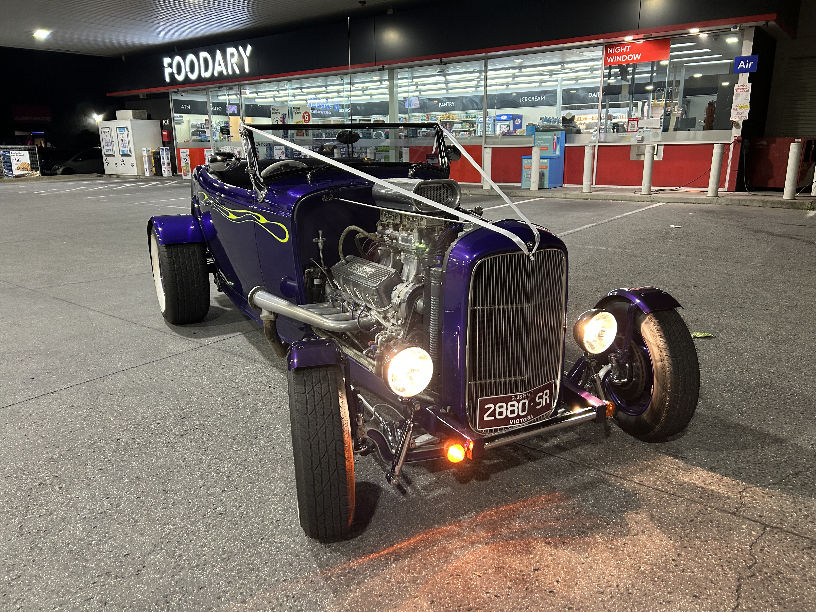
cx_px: 408
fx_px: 613
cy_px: 306
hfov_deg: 67.3
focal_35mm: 26
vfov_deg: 53.1
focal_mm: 5.7
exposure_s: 1/50
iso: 200
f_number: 1.5
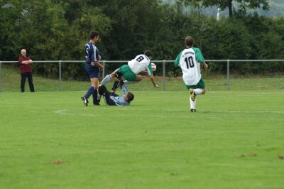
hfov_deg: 6.9
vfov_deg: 4.6
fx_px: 2365
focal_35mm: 300
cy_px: 94
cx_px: 142
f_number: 5
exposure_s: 1/350
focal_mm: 200
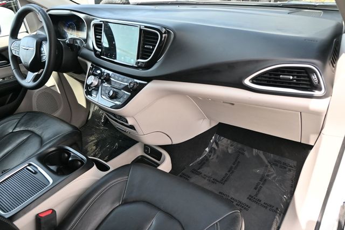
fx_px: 266
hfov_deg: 66.0
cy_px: 115
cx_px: 172
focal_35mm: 28
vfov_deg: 46.7
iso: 400
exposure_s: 1/250
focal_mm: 18.5
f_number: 4
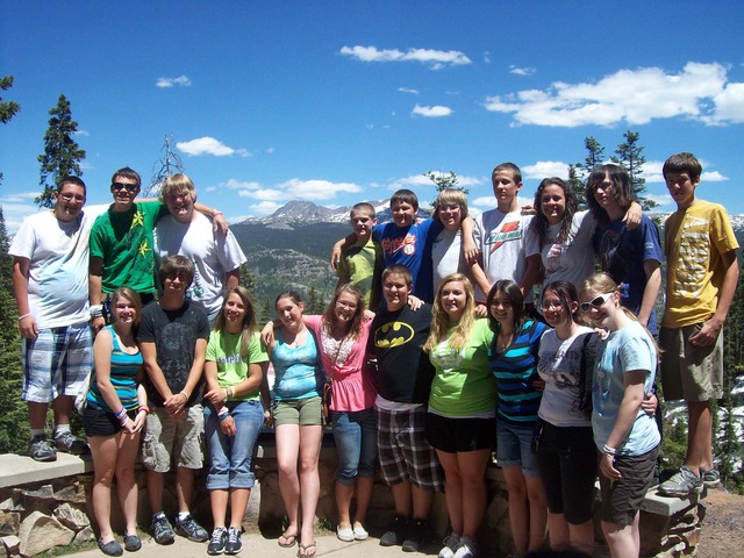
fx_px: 774
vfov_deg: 39.7
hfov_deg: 51.4
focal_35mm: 36
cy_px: 279
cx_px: 372
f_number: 4.8
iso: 80
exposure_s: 1/578
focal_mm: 6
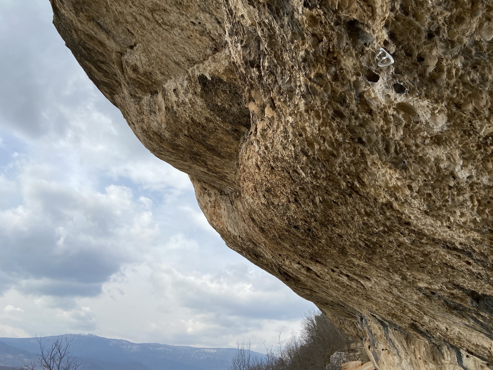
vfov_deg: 53.1
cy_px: 185
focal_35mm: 26
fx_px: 370
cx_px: 246
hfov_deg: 67.3
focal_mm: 4.25
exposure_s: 1/2463
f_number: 1.8
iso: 32
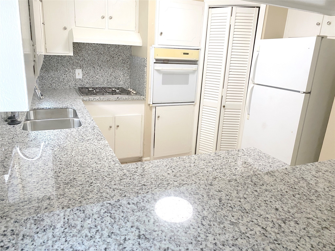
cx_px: 168
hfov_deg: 67.3
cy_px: 126
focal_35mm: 26
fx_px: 252
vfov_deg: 53.1
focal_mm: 4.25
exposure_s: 1/60
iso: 100
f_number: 1.8
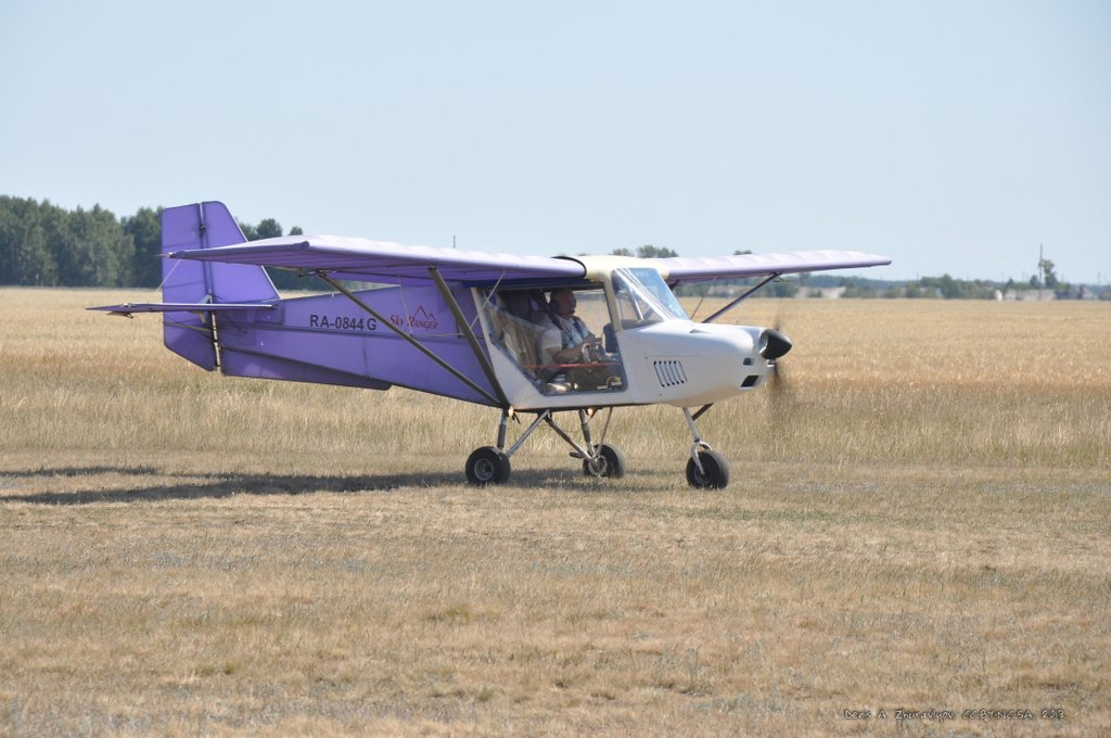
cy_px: 369
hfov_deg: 11.0
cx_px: 556
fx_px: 5779
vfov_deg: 7.3
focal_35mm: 188
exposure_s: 1/160
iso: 200
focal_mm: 125
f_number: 8
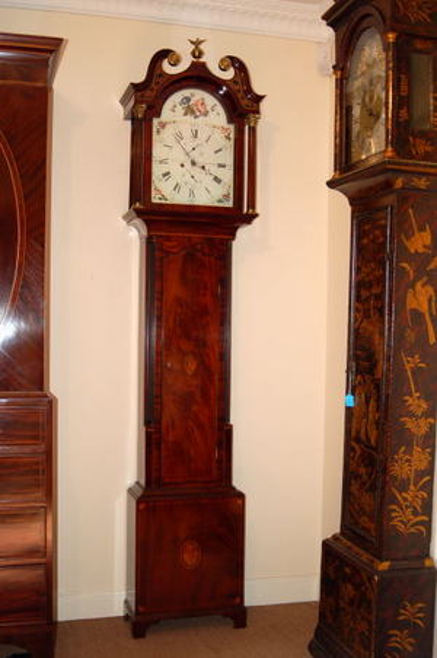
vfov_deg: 46.5
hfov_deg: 31.8
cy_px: 329
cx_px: 218
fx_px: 767
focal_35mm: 42
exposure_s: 1/60
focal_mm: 28
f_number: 3.3
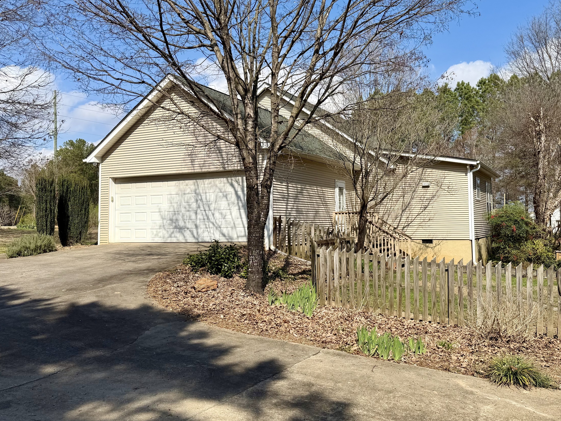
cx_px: 339
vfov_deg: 45.4
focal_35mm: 31
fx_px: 502
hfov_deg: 57.8
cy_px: 193
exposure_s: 1/4673
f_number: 1.78
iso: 80
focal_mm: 6.76
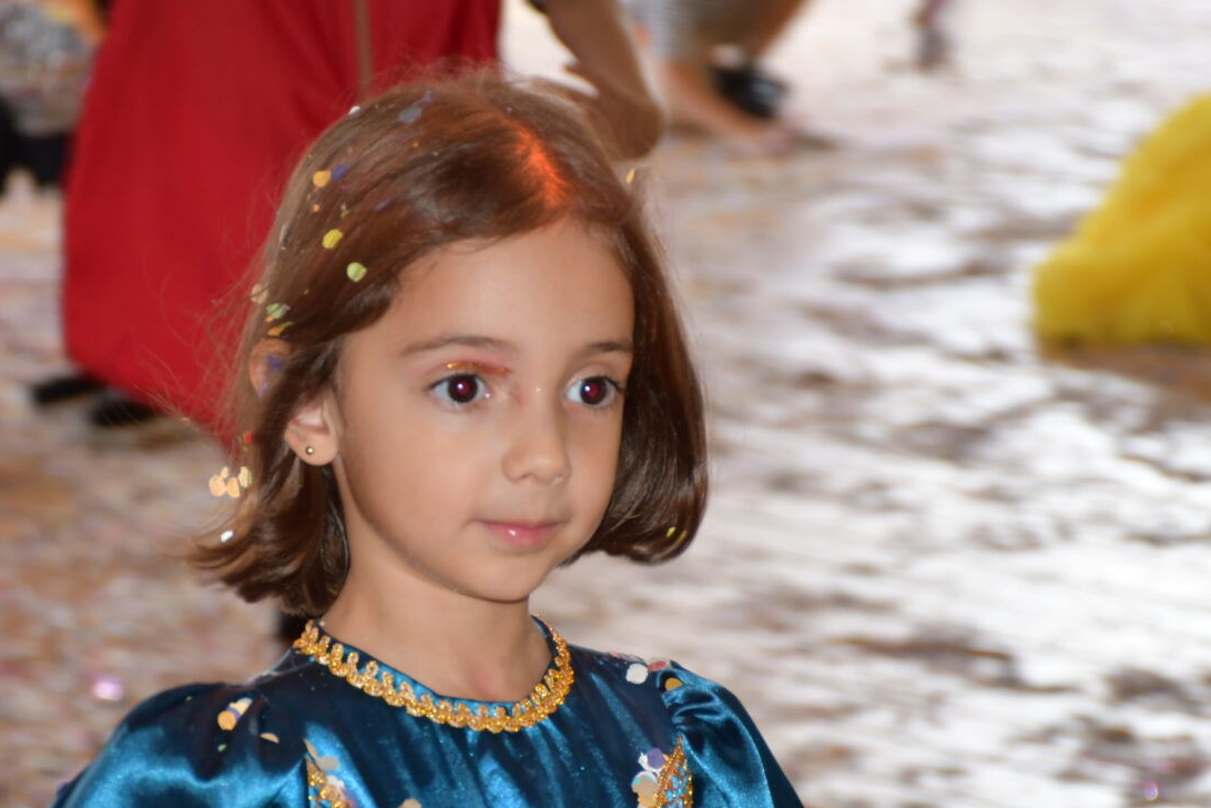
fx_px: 7097
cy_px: 627
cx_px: 511
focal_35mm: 211
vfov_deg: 6.5
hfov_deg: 9.8
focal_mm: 80
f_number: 5.3
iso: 400
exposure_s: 1/80
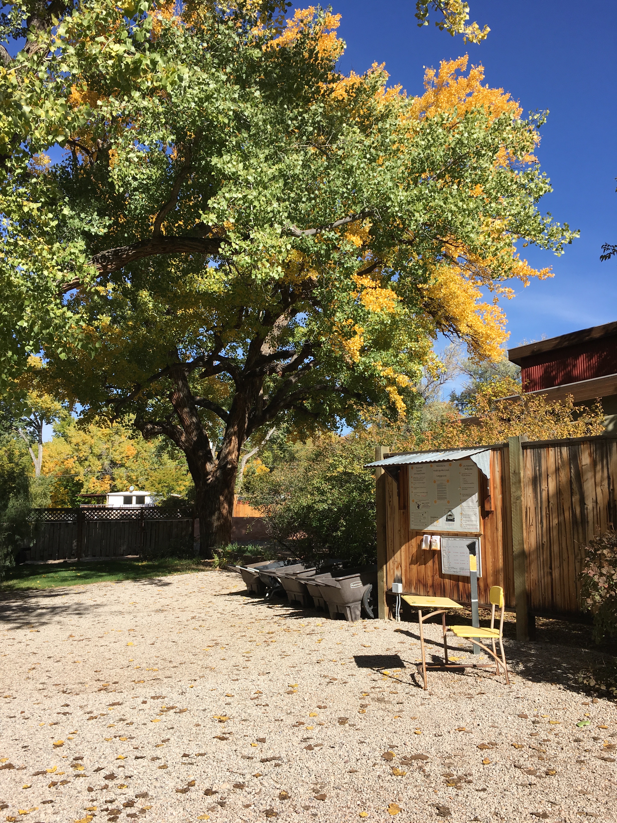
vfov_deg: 61.7
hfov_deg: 48.2
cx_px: 308
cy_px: 412
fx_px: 689
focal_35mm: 29
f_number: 2.2
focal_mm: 4.15
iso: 25
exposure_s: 1/1304
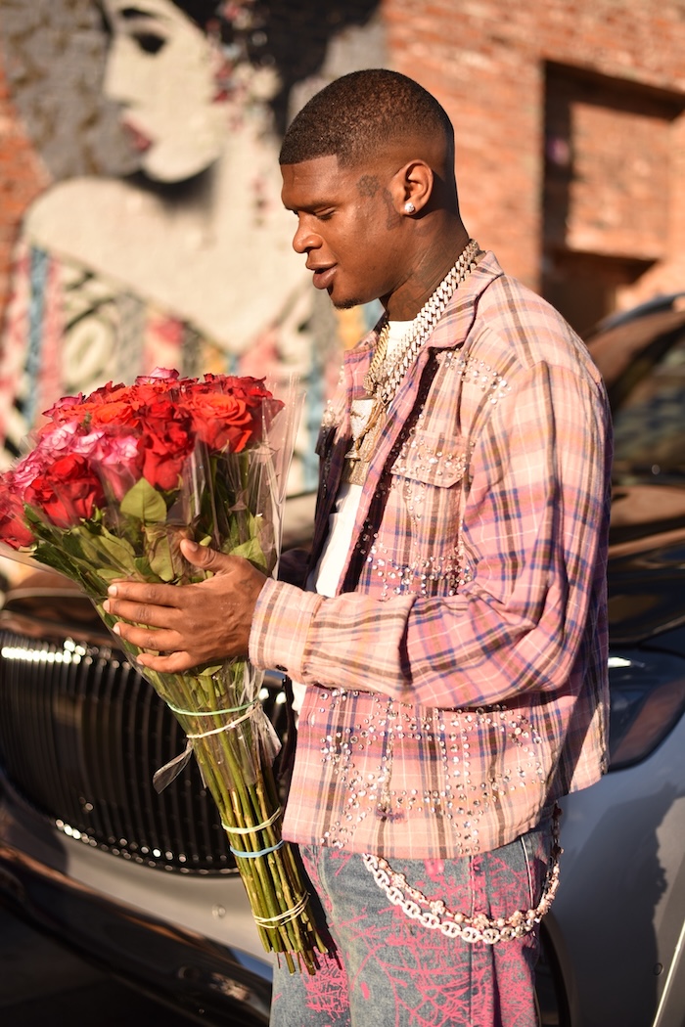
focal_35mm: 50
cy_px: 514
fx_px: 1427
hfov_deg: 27.0
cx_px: 342
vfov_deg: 39.6
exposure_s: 1/2500
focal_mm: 50
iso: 100
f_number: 2.2
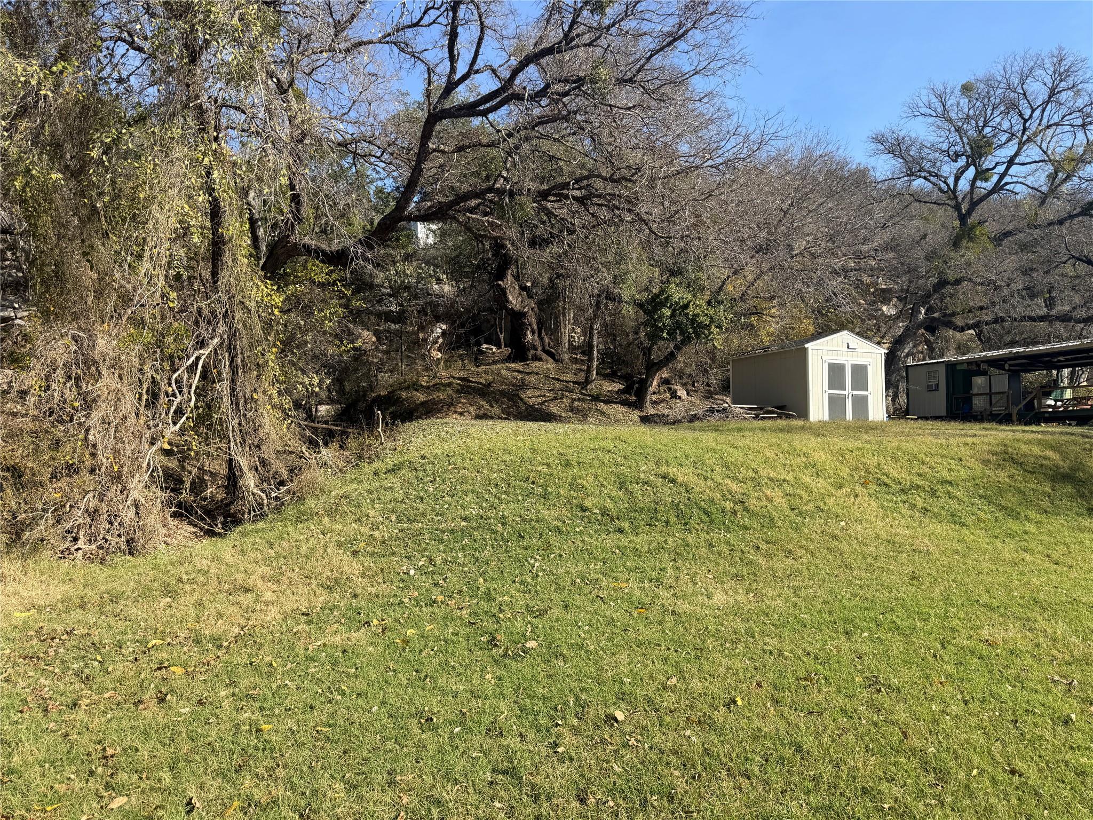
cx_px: 546
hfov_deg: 71.6
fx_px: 758
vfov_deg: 56.8
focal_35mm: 24
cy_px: 410
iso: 80
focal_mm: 6.76
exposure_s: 1/2445
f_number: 1.78
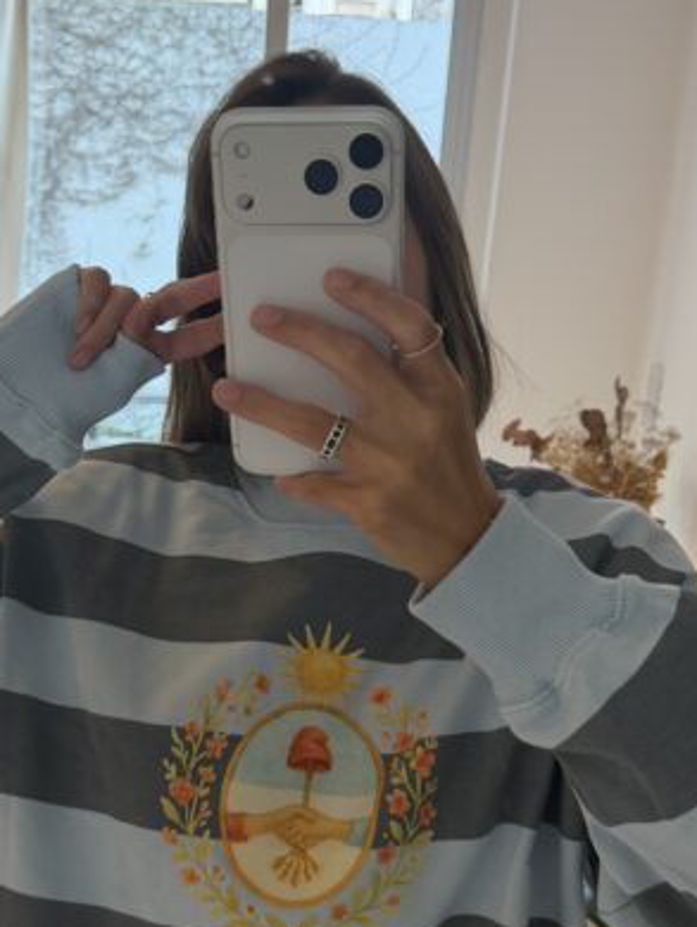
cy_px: 632
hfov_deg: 30.2
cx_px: 258
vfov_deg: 39.1
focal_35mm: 48
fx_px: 1287
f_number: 1.78
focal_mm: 6.76
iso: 320
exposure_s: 1/100
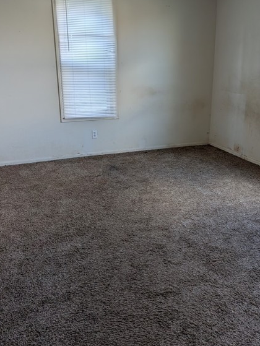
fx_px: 330
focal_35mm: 33
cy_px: 154
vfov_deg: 55.2
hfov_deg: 42.9
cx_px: 144
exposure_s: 1/38
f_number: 1.68
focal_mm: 6.9
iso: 36
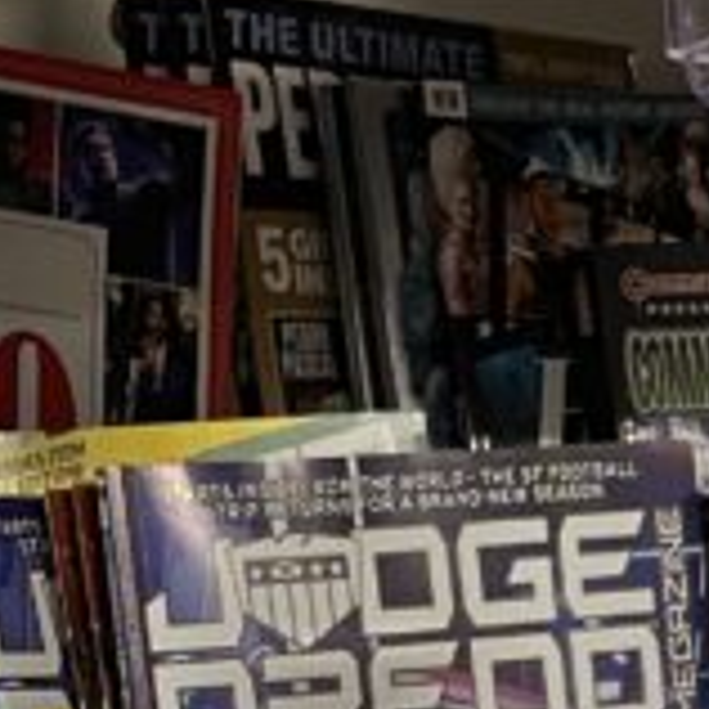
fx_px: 3453
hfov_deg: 11.6
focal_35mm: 149
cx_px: 45
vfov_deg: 11.1
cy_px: 1162
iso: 125
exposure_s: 1/50
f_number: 1.6
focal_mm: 5.1
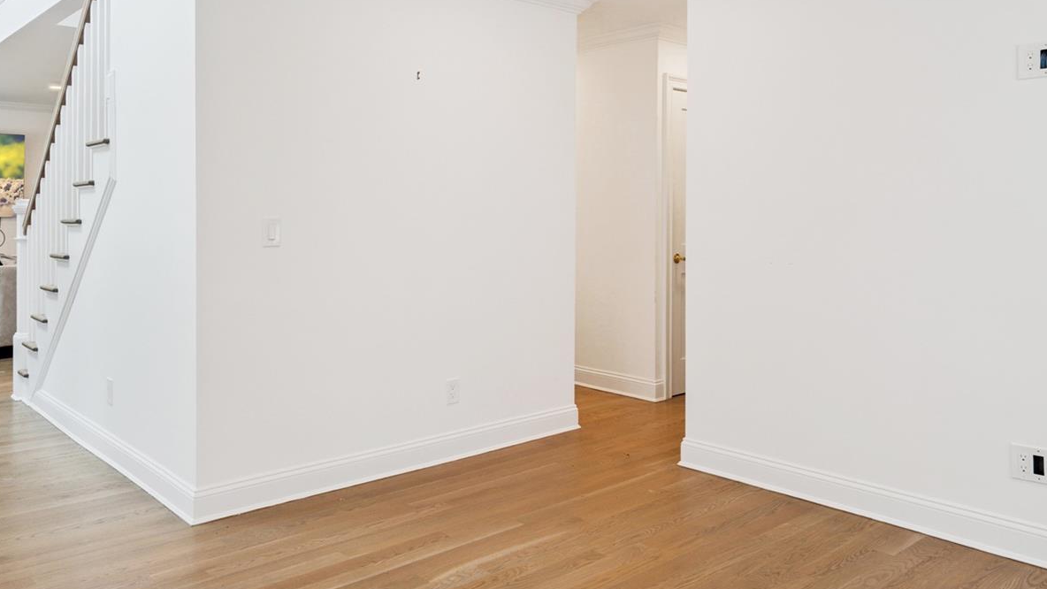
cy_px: 201
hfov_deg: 65.9
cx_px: 475
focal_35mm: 29
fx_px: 805
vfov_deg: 39.7
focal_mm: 16
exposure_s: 1/80
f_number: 6.3
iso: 200
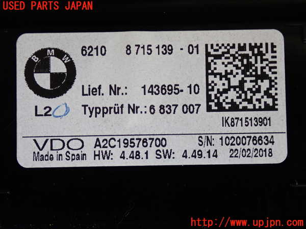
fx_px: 725
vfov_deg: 18.0
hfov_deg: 23.8
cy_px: 114
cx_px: 153
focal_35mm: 82
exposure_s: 1/80
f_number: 4.3
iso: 250
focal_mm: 14.62
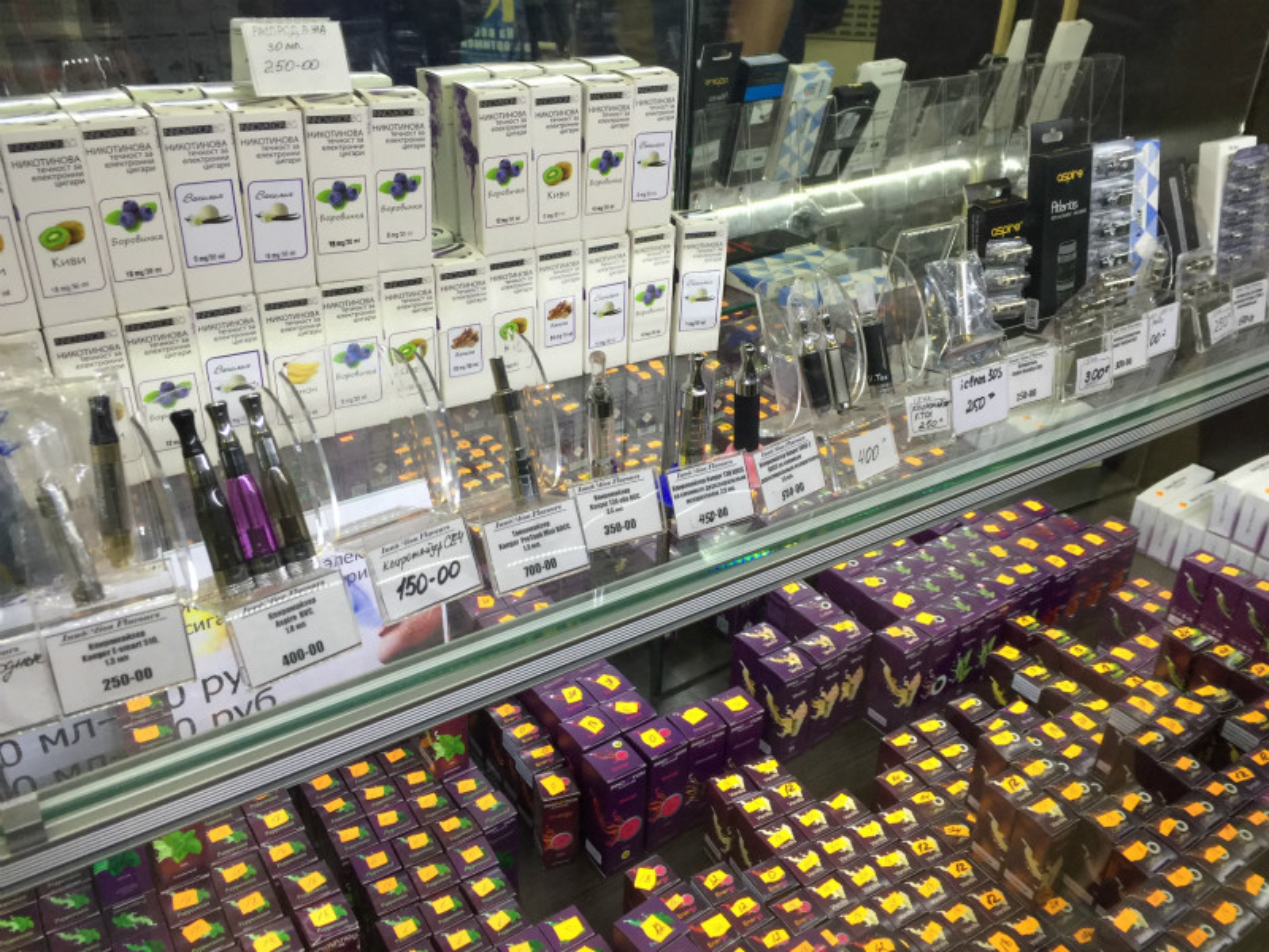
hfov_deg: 61.7
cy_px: 476
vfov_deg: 48.2
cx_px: 634
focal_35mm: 29
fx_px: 1063
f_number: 2.2
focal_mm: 4.15
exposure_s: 1/33
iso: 50
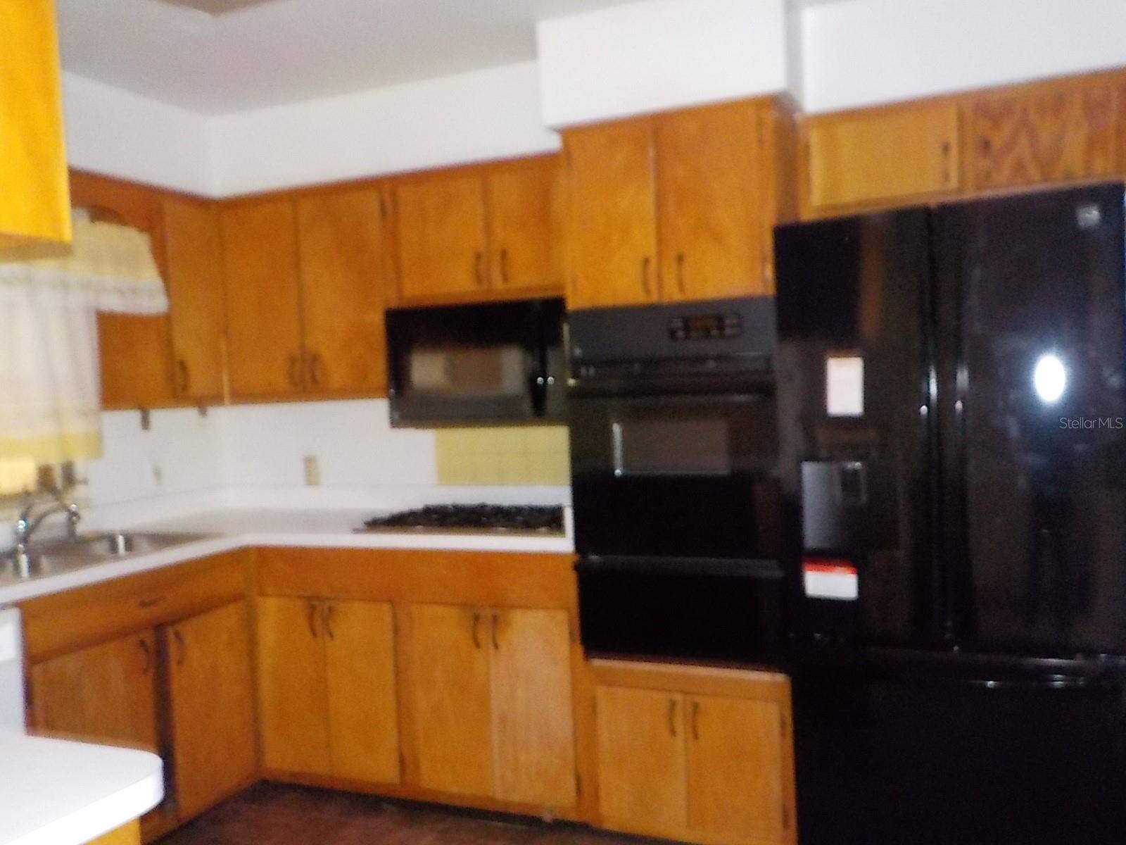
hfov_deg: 60.0
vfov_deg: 46.8
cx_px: 563
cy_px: 422
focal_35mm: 30
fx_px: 976
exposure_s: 1/4
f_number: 3.3
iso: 800
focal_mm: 4.1
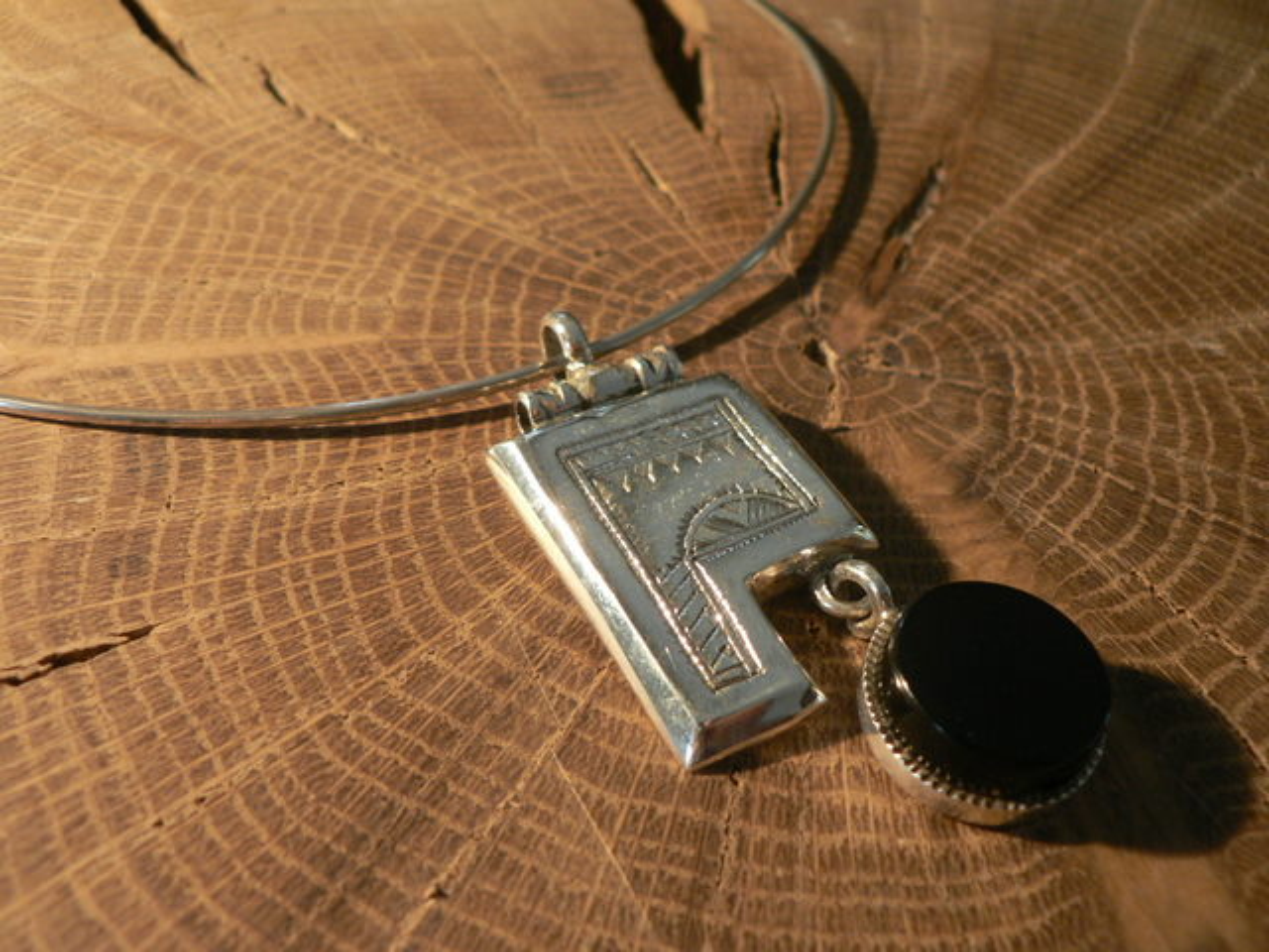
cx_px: 634
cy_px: 476
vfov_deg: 39.7
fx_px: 1320
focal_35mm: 36
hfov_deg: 51.4
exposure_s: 1/15
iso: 200
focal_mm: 6
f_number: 2.8
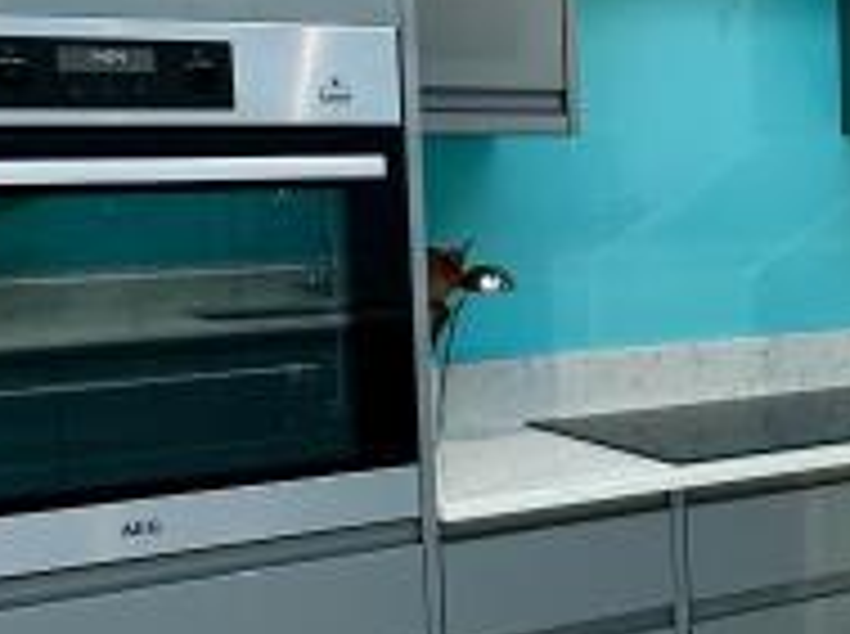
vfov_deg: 19.3
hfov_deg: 21.3
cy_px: 297
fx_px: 1863
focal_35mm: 76
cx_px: 1309
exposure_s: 1/100
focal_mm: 2.22
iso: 64
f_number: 2.2
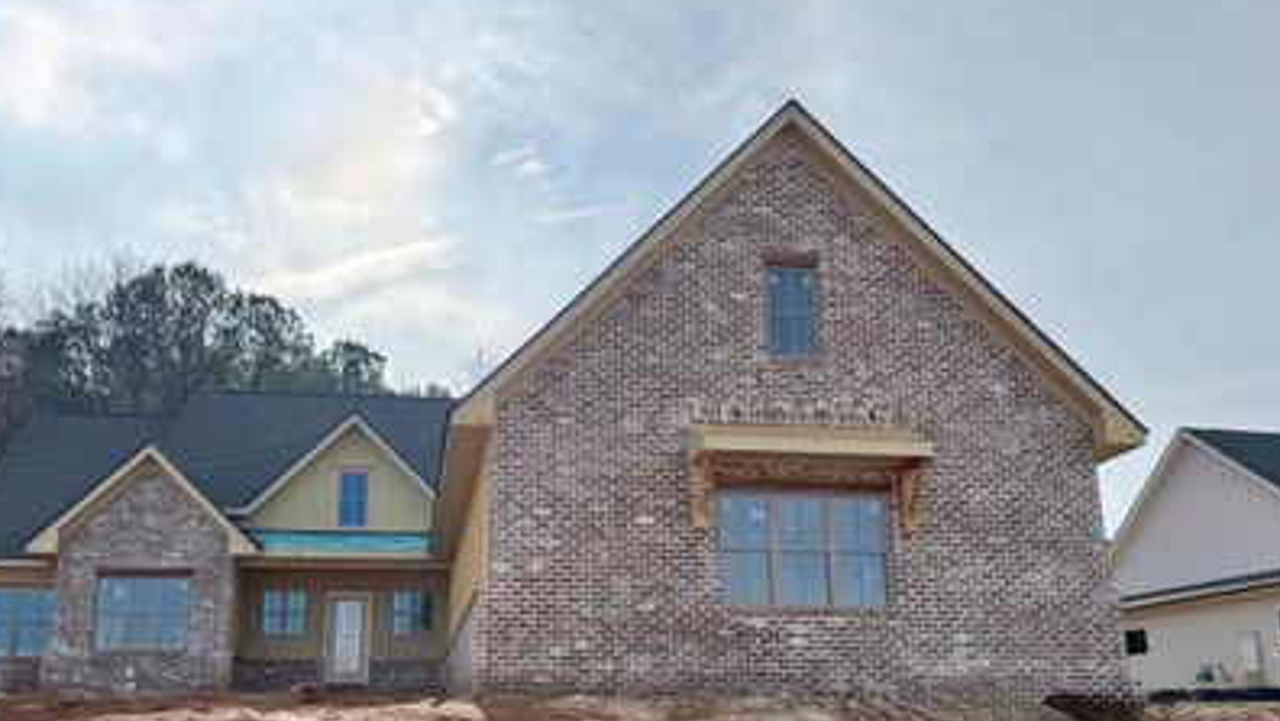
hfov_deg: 59.3
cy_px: 461
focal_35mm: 33
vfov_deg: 35.4
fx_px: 1120
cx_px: 556
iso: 100
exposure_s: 1/14286
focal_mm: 6.76
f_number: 1.78
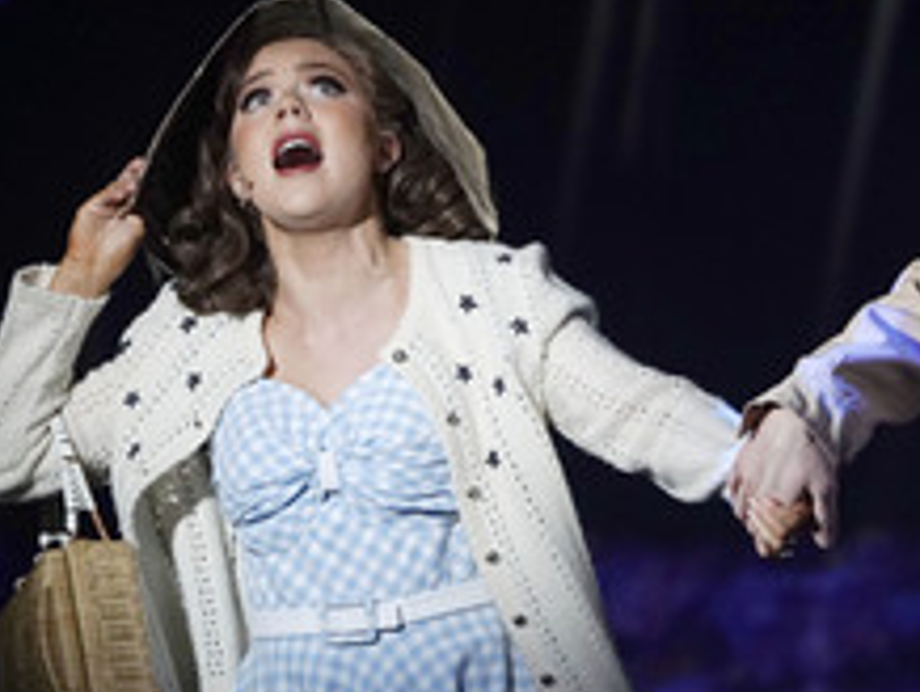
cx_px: 665
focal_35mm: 397
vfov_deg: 3.8
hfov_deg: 5.0
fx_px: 10563
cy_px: 342
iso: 3200
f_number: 5.6
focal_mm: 200
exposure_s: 1/160
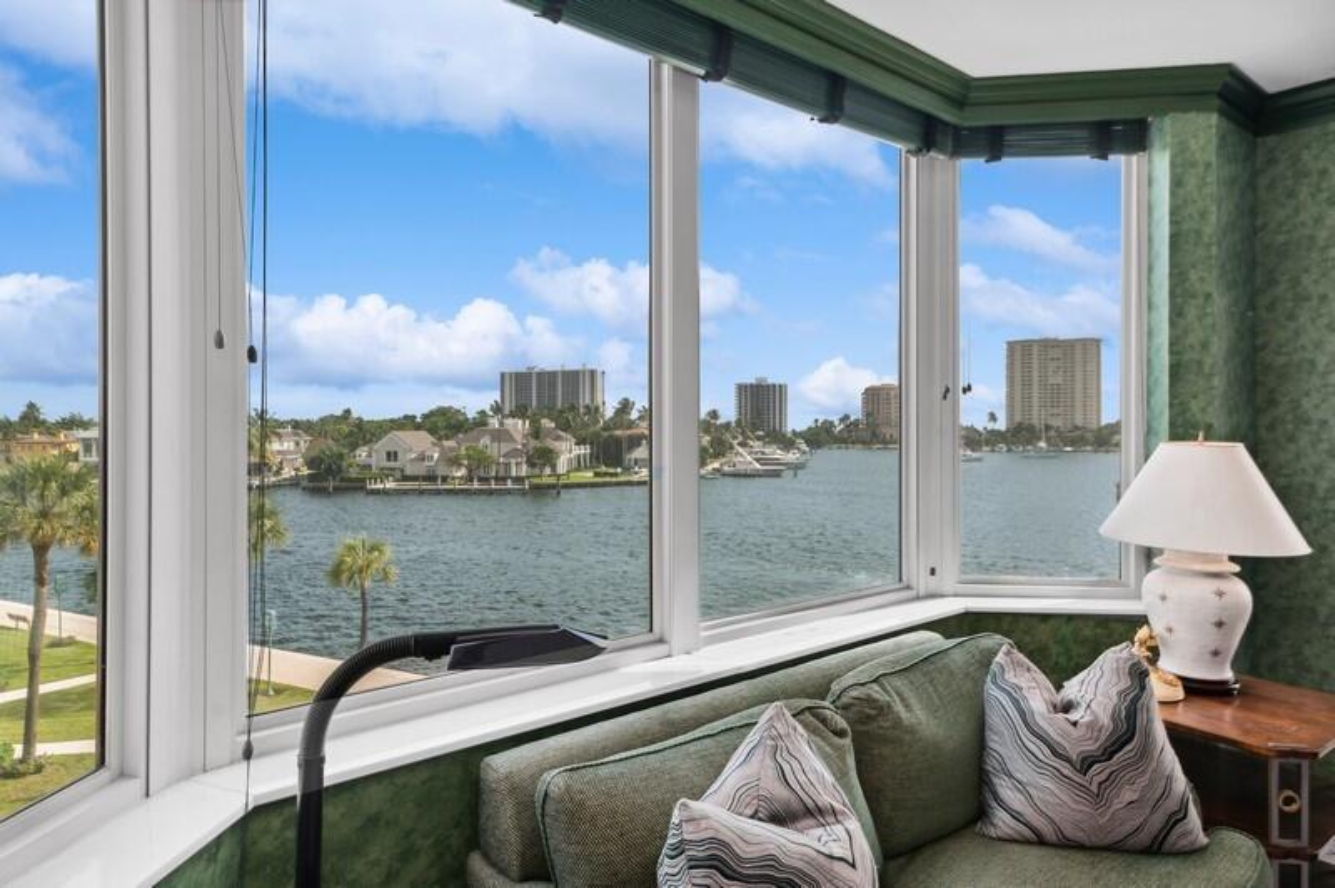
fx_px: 778
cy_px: 444
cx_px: 668
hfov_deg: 81.3
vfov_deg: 59.4
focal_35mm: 21
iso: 100
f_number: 8
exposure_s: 1/125
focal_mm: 21
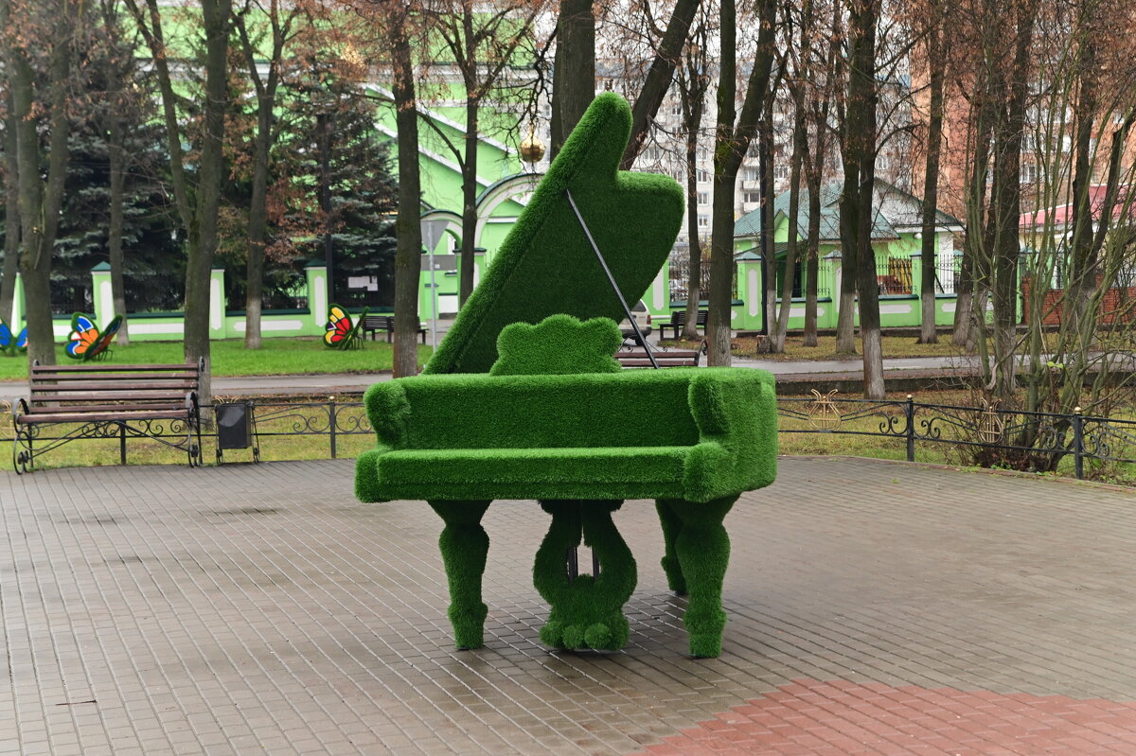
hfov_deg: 28.9
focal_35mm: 70
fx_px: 2208
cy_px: 378
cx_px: 568
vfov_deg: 19.4
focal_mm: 70
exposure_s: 1/80
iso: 900
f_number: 10
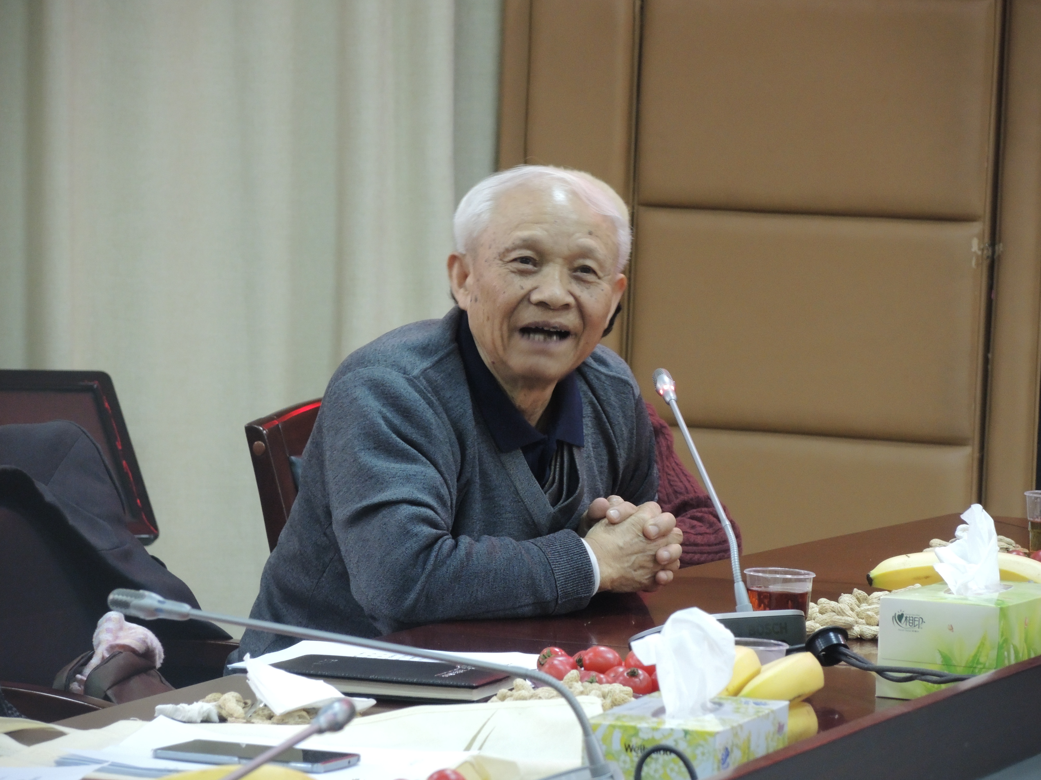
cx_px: 520
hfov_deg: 9.9
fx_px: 6015
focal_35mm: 200
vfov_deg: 7.4
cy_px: 390
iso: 800
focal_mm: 42.8
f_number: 4
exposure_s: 1/13
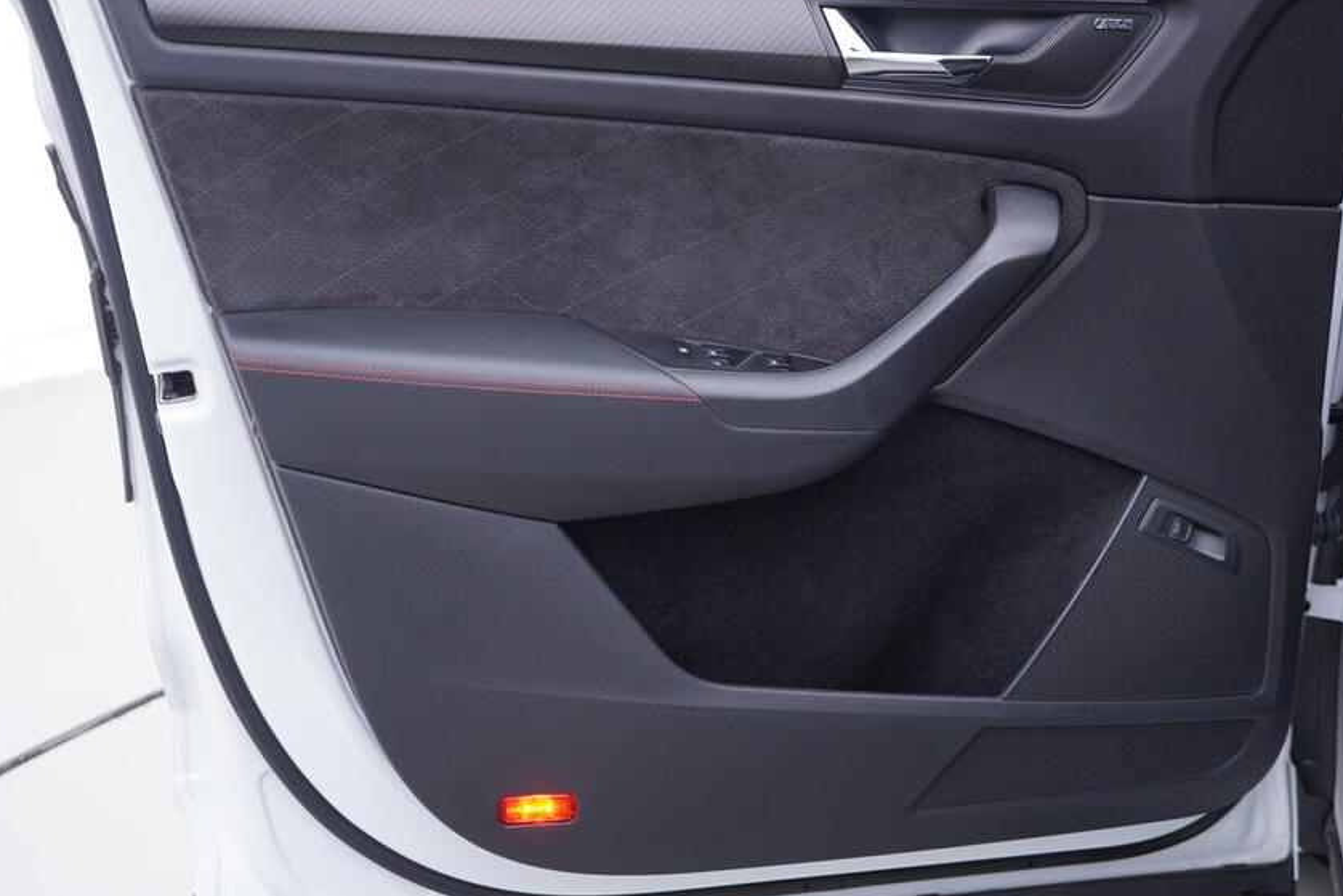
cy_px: 379
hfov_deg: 44.5
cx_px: 673
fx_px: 1642
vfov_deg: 30.5
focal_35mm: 44
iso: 125
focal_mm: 24
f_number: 2.8
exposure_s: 1/40
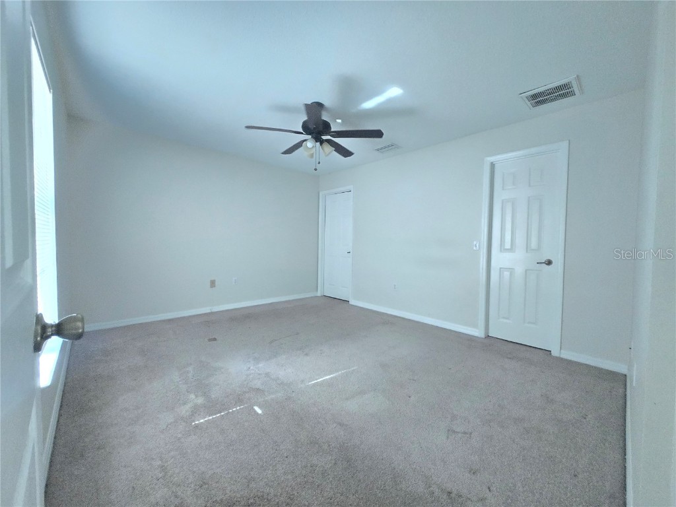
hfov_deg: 106.2
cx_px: 338
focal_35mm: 13
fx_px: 254
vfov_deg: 89.9
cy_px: 254
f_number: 2.2
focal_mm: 1.7
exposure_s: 1/60
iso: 640
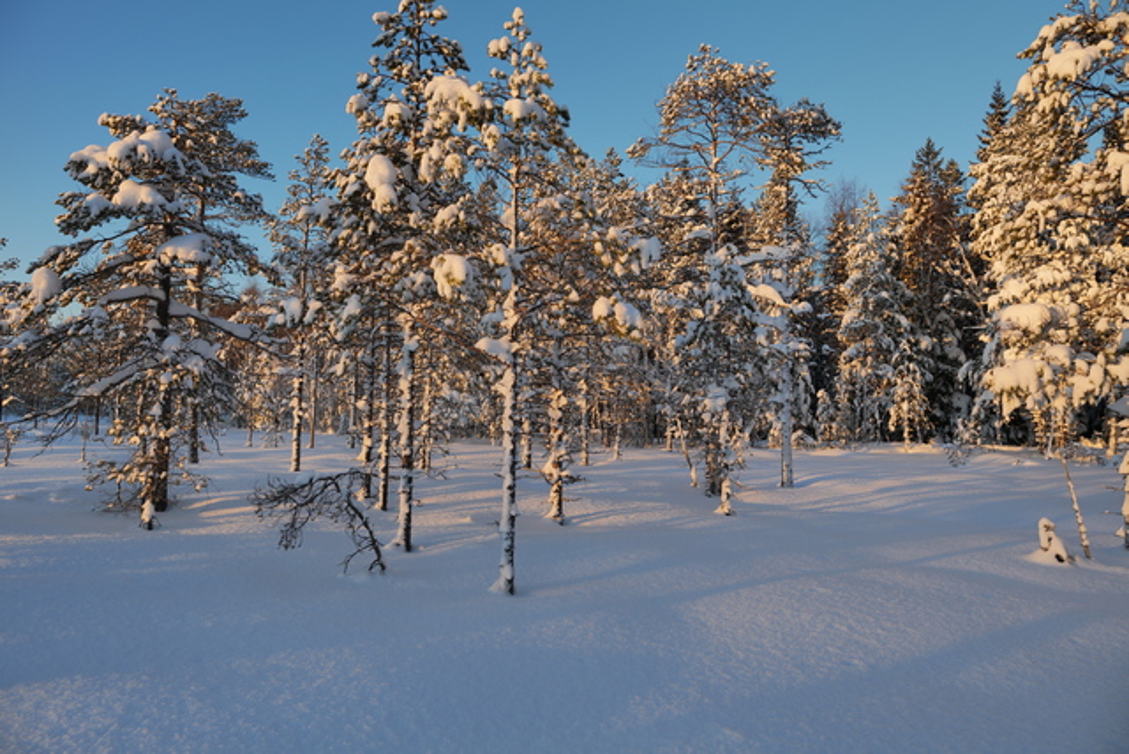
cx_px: 564
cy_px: 377
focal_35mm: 24
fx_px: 753
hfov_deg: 73.7
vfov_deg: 53.2
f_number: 8
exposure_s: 1/60
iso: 100
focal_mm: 24
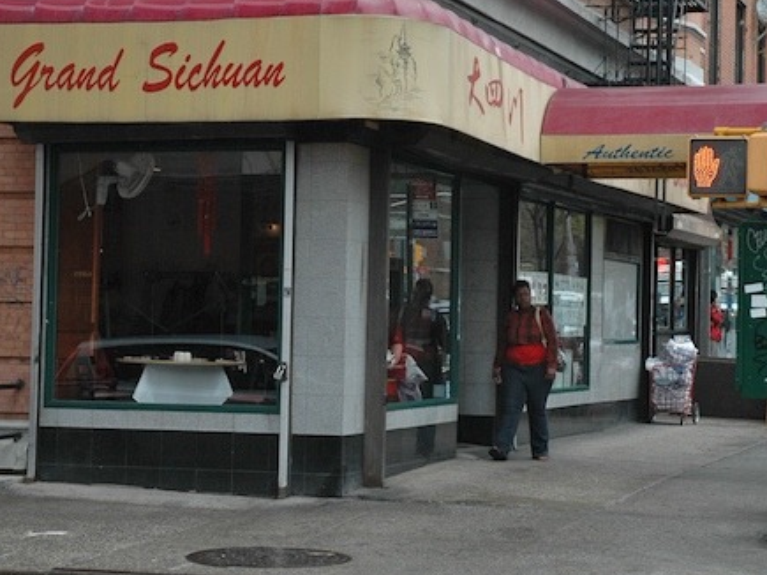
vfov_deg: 18.0
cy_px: 254
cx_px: 495
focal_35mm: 82
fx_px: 1816
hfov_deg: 23.8
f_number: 5.6
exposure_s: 1/125
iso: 400
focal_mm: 40
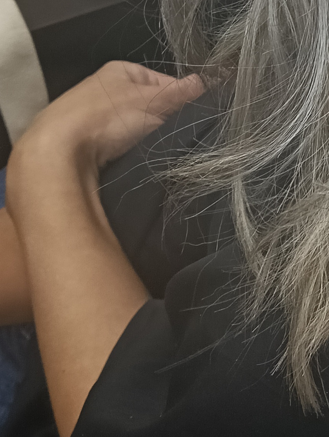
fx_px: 1213
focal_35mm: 96
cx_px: 524
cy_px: -91
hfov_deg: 14.2
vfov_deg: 19.2
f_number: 1.8
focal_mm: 3.98
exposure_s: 1/33.3
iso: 320
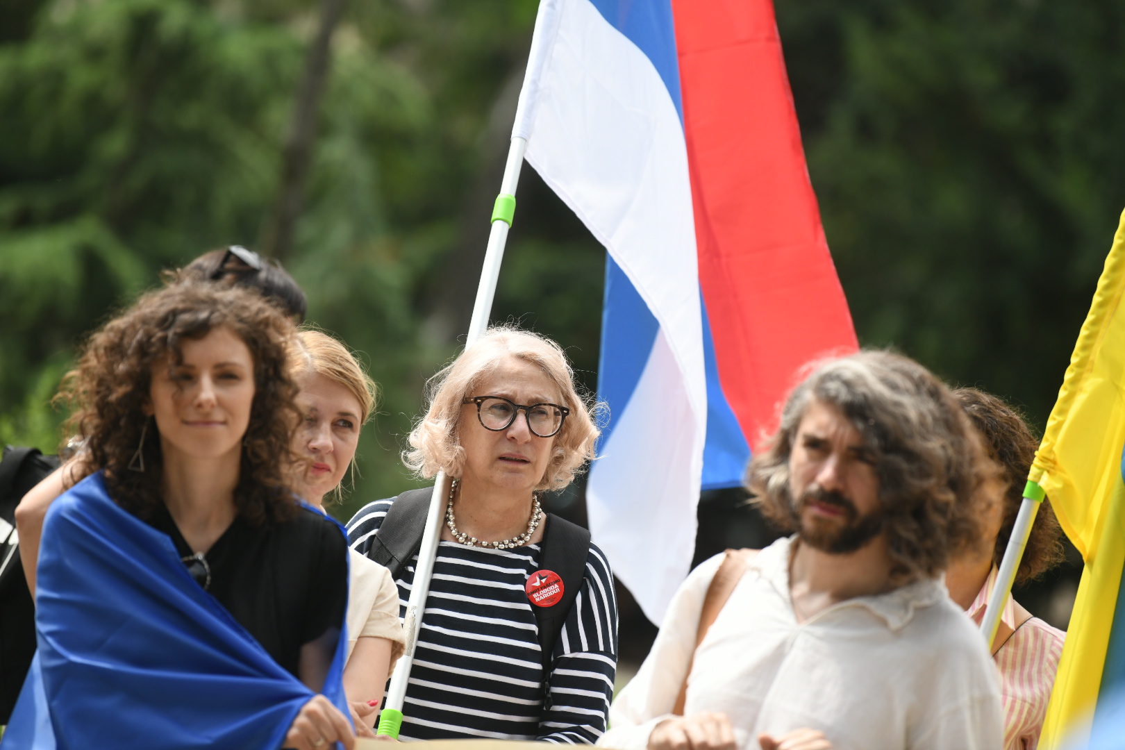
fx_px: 6250
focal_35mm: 200
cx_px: 562
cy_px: 375
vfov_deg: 6.9
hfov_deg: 10.3
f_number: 3.5
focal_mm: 200
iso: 640
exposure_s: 1/4000
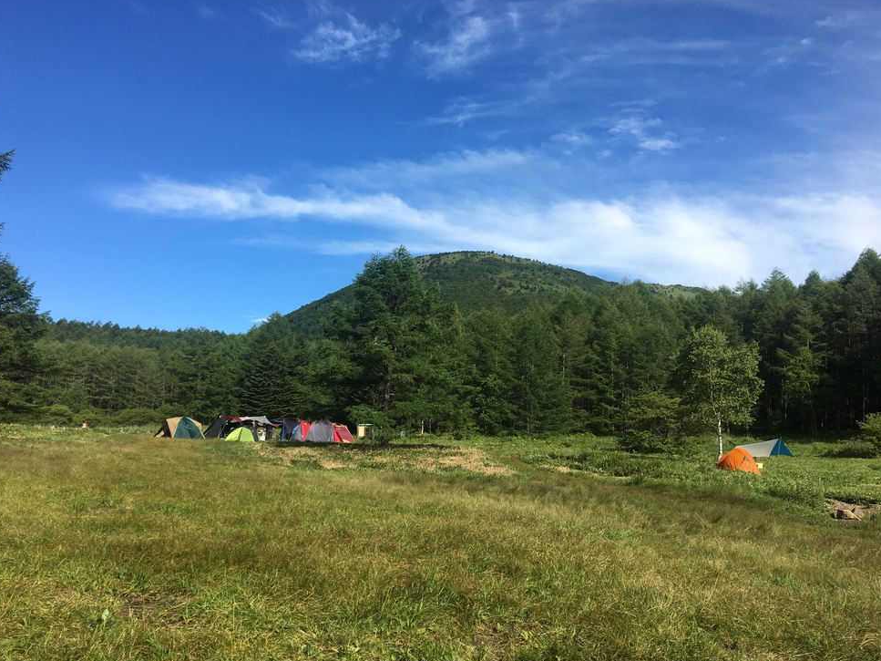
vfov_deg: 46.8
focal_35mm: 30
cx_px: 428
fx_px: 763
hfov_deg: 60.0
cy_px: 331
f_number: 2.2
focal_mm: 4.15
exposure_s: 1/1374
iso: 25
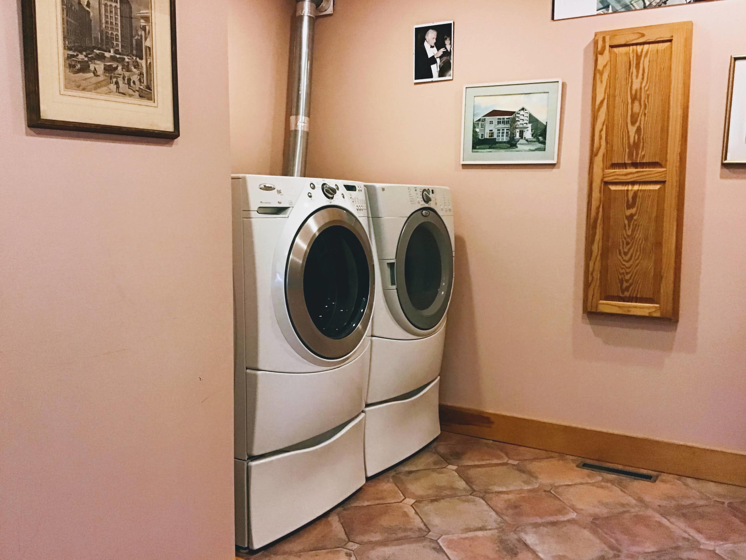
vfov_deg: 45.4
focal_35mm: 31
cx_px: 373
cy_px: 280
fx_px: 668
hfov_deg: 58.4
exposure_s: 1/30
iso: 200
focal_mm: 3.3
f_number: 2.4
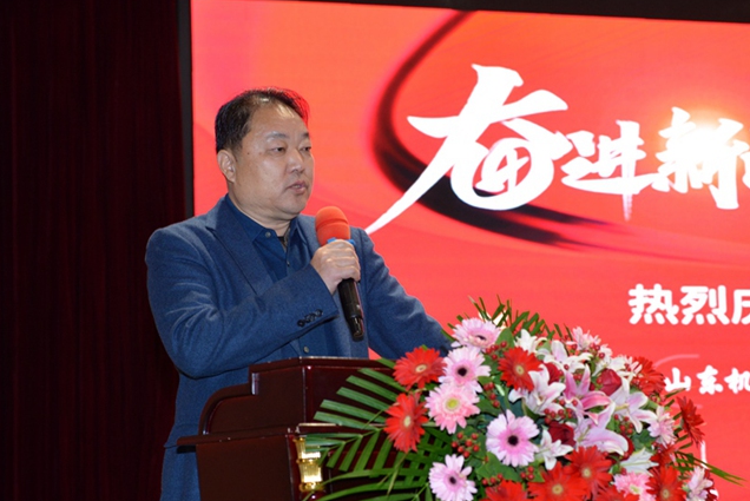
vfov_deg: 15.6
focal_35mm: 88
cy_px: 266
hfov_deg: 23.1
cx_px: 373
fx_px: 1835
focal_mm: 70
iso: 1250
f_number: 5
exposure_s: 1/80
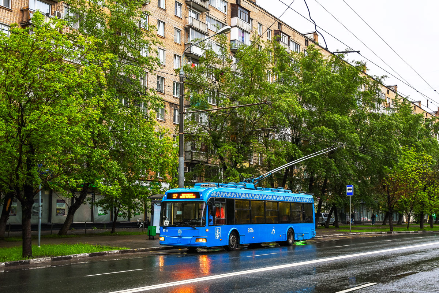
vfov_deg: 29.9
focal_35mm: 45
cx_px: 220
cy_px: 146
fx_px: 549
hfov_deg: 43.6
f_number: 5
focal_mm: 30
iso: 200
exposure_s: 1/40
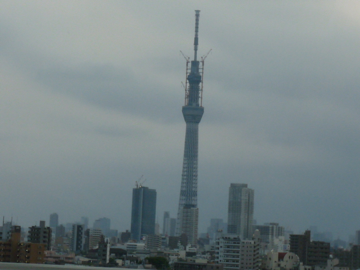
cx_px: 180
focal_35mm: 115
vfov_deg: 12.9
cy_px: 135
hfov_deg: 17.1
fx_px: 1196
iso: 160
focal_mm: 11.5
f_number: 8
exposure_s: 1/30
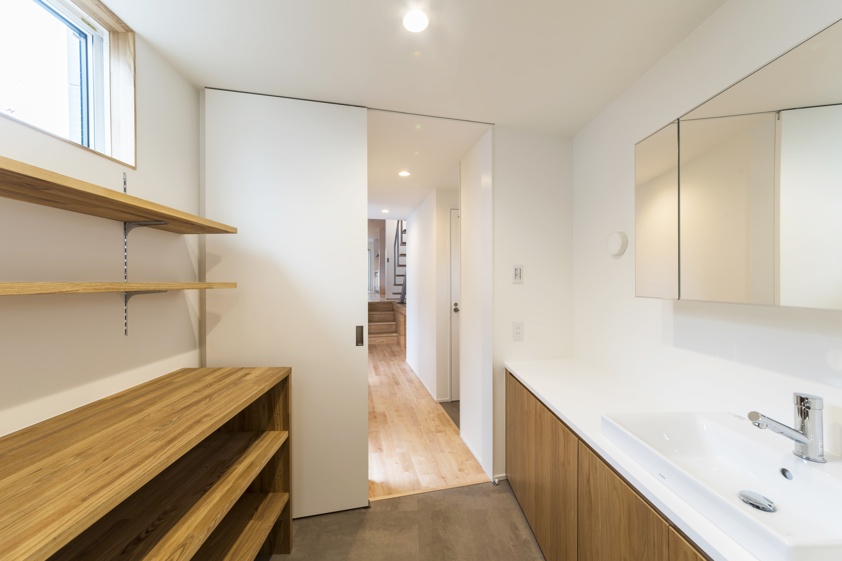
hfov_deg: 112.6
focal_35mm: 12
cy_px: 280
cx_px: 421
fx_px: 281
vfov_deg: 90.0
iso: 100
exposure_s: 1/6
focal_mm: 12
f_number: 11
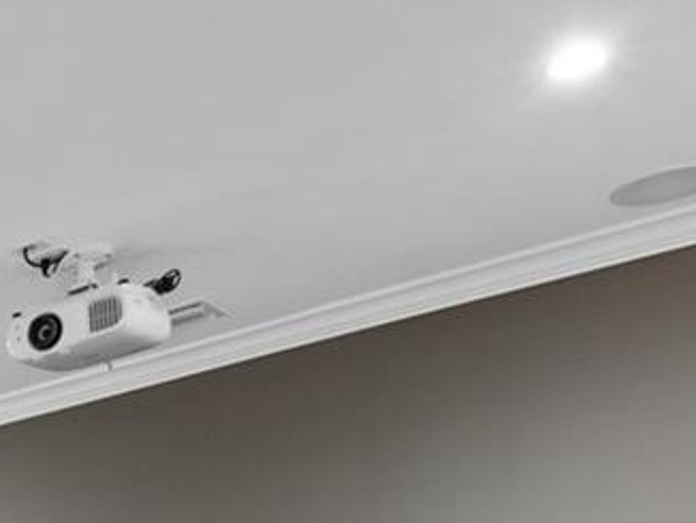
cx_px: -431
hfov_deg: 22.3
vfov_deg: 18.9
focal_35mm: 66
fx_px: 1328
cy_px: 843
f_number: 8
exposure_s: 1
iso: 400
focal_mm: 14
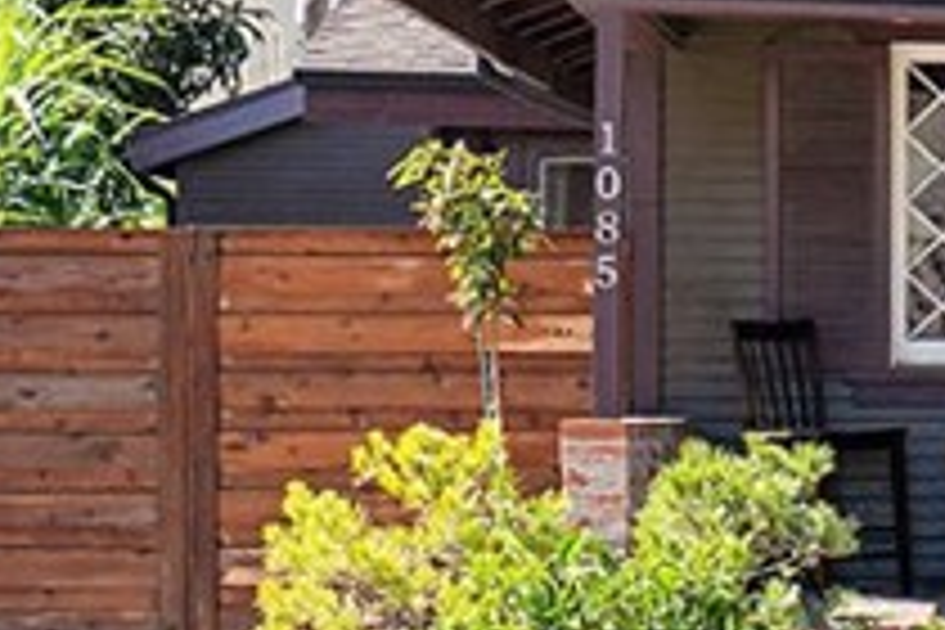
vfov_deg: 9.1
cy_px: 225
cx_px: 1894
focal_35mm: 151
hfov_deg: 12.1
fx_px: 3963
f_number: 5.6
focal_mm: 31
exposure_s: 1/1250
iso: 320
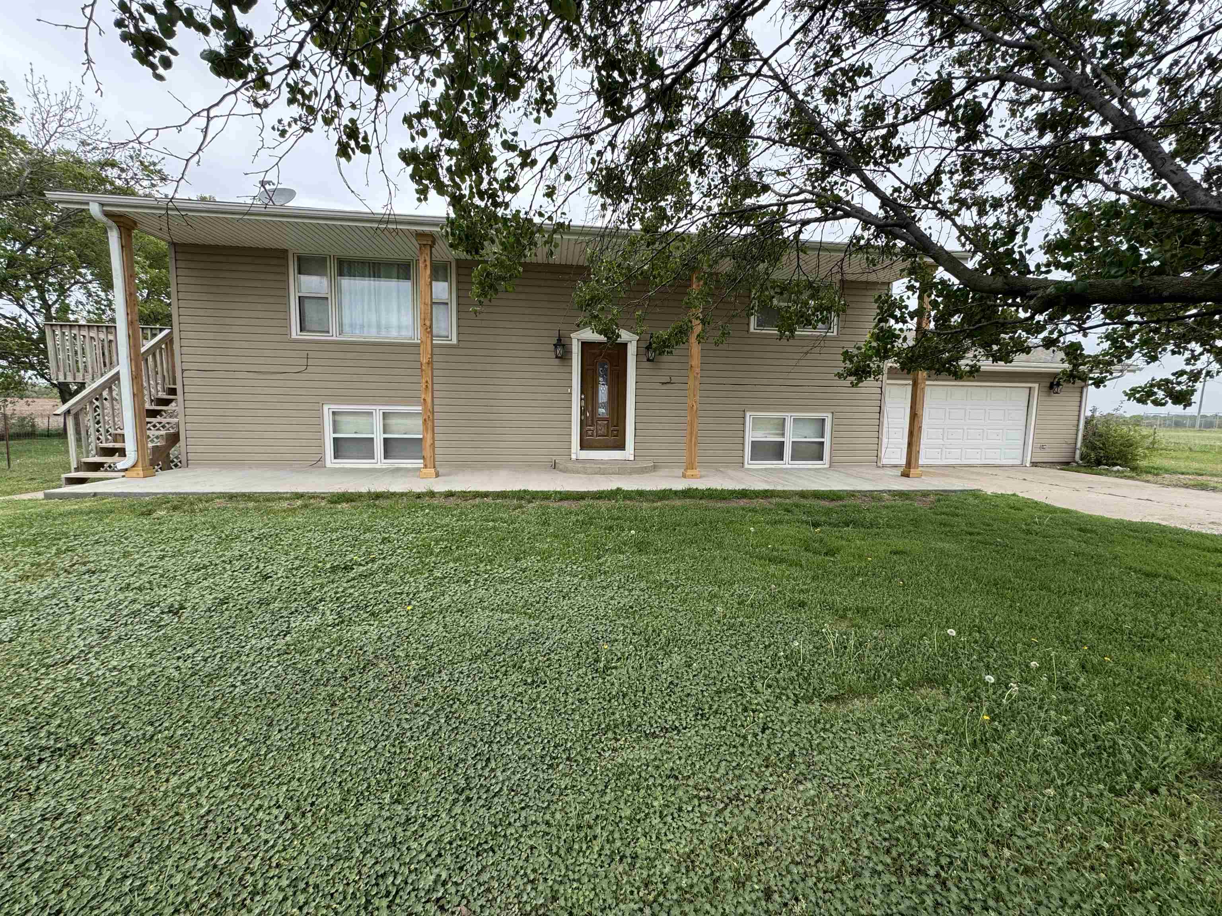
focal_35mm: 14
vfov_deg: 85.7
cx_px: 611
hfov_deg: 102.1
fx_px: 494
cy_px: 458
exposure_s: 1/428
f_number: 2.2
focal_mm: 2.22
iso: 40
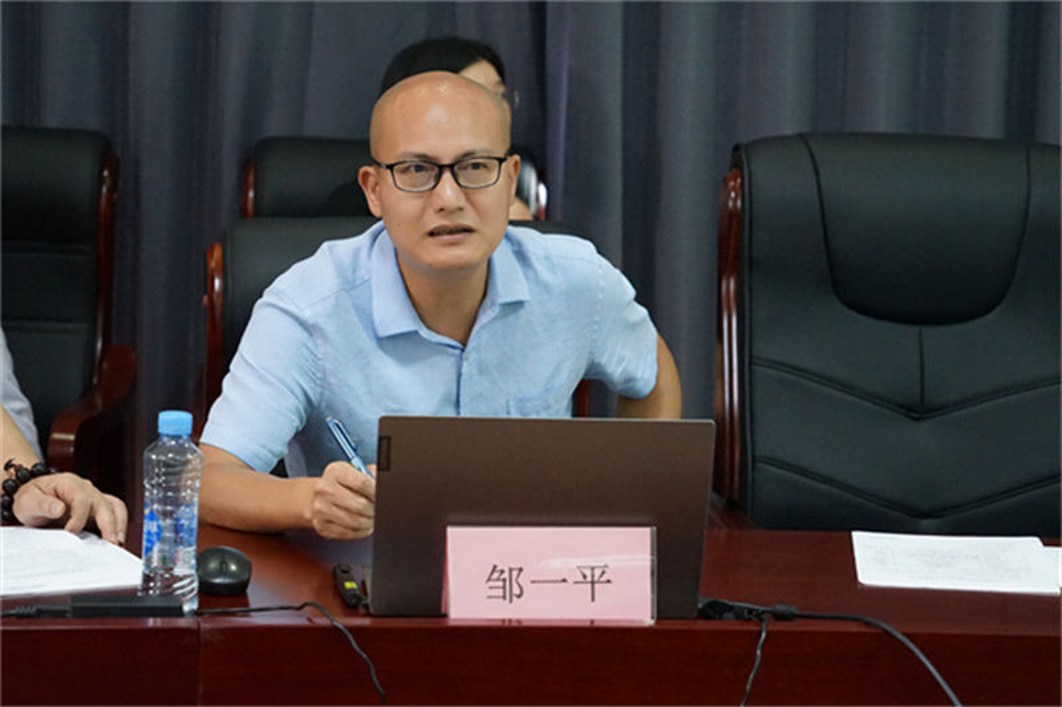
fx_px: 3244
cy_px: 354
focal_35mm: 110
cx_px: 531
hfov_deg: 18.6
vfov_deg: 12.4
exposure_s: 1/100
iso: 6400
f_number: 6.3
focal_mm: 110
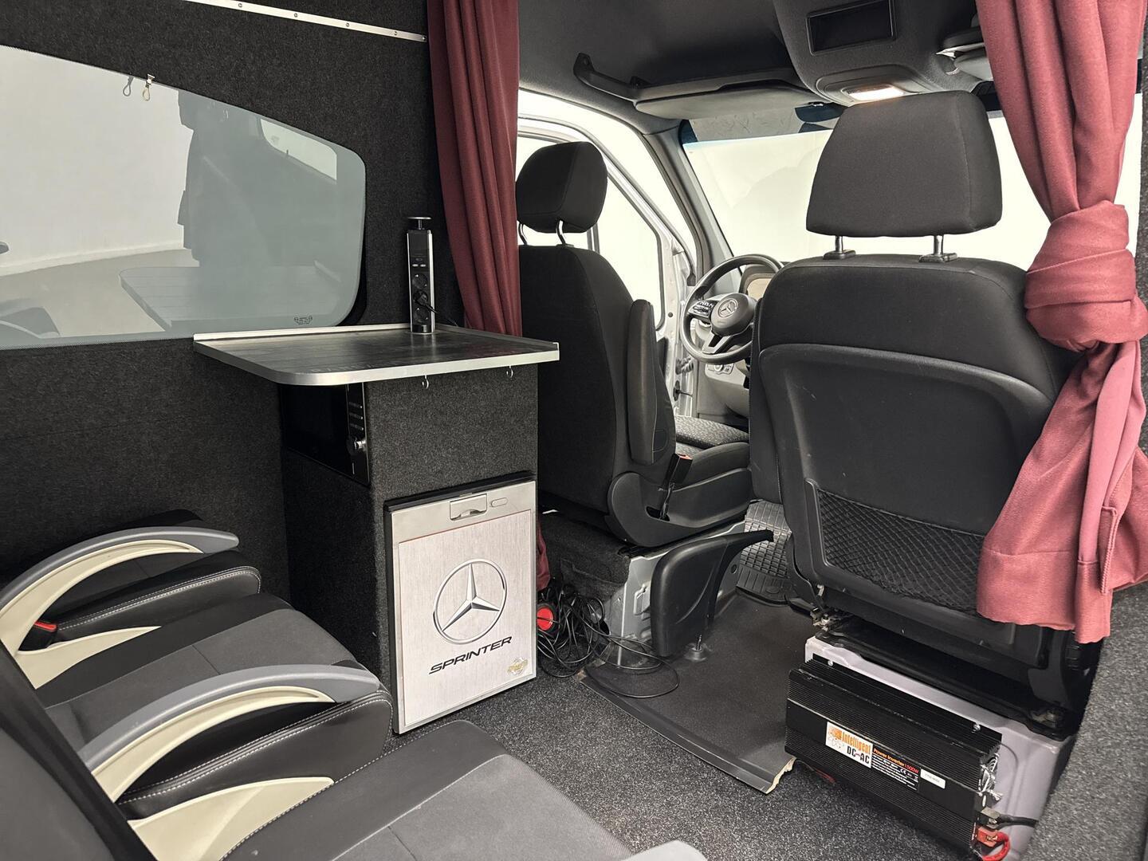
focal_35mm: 24
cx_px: 574
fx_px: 796
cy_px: 430
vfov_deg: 56.8
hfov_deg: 71.6
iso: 640
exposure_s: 1/50
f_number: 1.78
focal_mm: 6.76
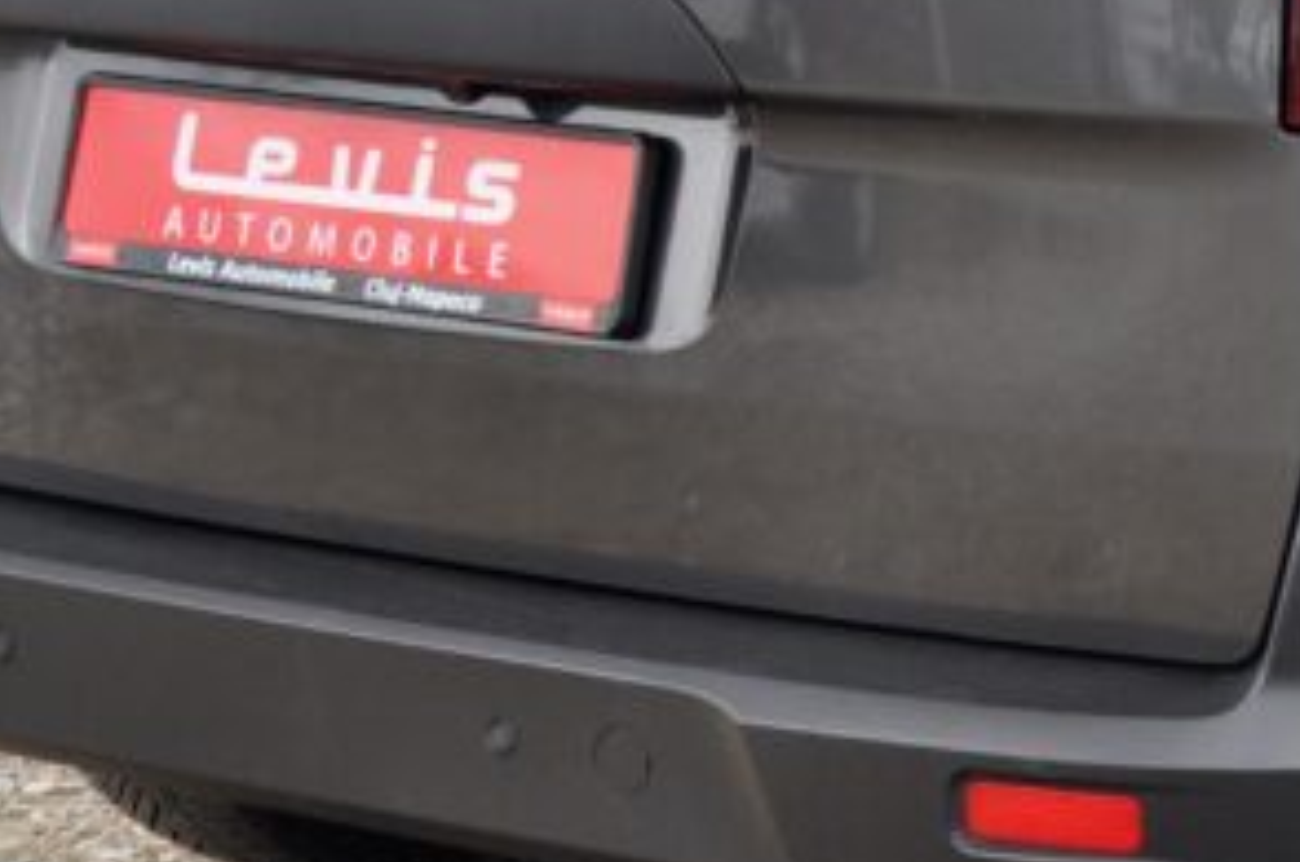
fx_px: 6021
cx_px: 1552
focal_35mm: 167
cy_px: -186
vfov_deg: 8.1
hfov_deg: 12.1
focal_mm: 32
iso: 500
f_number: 5.6
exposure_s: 1/125
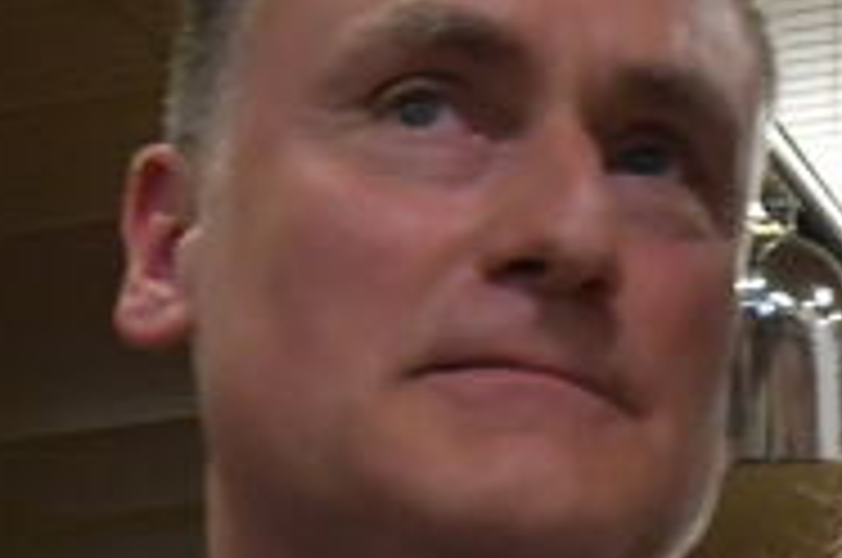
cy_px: 860
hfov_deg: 10.5
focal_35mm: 193
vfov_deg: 7.0
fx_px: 4506
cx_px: 941
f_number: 7.1
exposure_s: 1/80
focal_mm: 20
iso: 2500
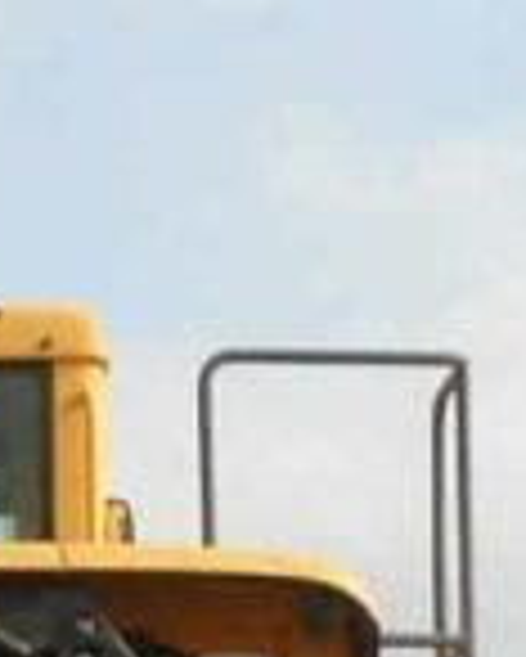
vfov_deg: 12.8
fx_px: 2702
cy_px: 1130
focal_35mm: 139
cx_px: -283
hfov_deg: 10.7
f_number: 3.2
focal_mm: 4.6
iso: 100
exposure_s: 1/1000
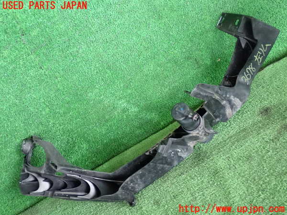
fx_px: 340
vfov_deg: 35.1
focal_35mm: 41
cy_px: 108
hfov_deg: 45.8
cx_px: 144
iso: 1600
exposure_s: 1/125
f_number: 2.8
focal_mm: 7.31
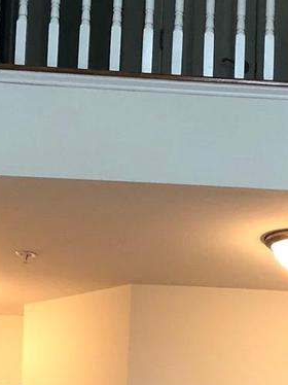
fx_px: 1277
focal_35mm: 115
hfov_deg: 12.5
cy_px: 510
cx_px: 364
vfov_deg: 16.2
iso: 32
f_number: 1.8
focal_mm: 4
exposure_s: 1/30
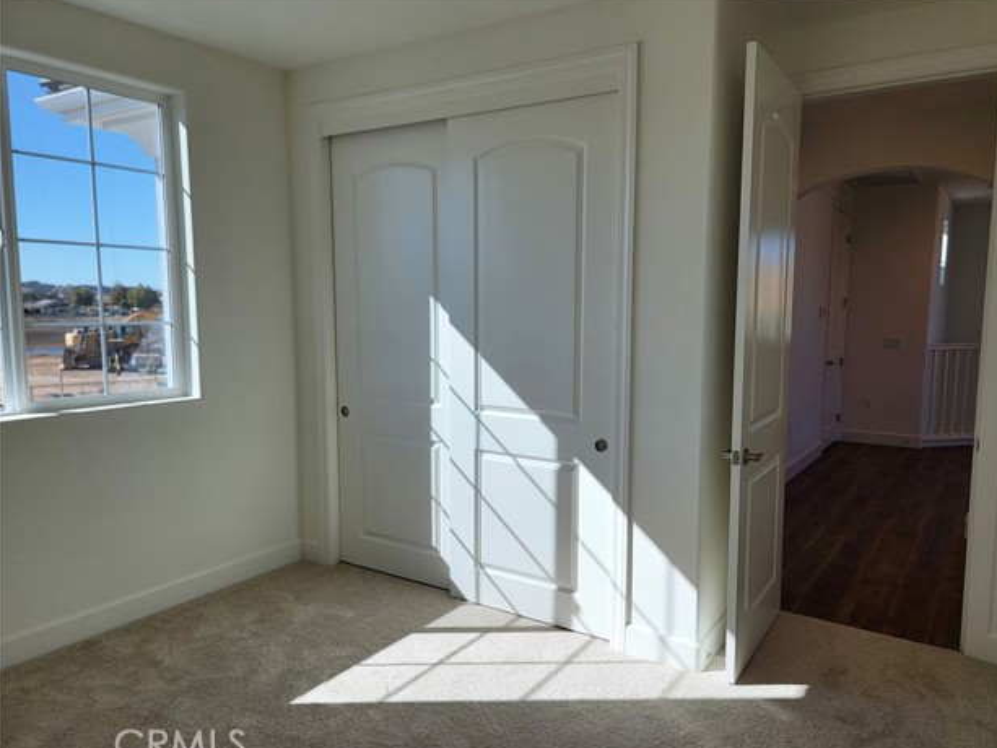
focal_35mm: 25
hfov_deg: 69.4
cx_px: 519
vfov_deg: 54.9
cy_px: 380
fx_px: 720
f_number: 1.8
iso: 16
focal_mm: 6.7
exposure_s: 1/395
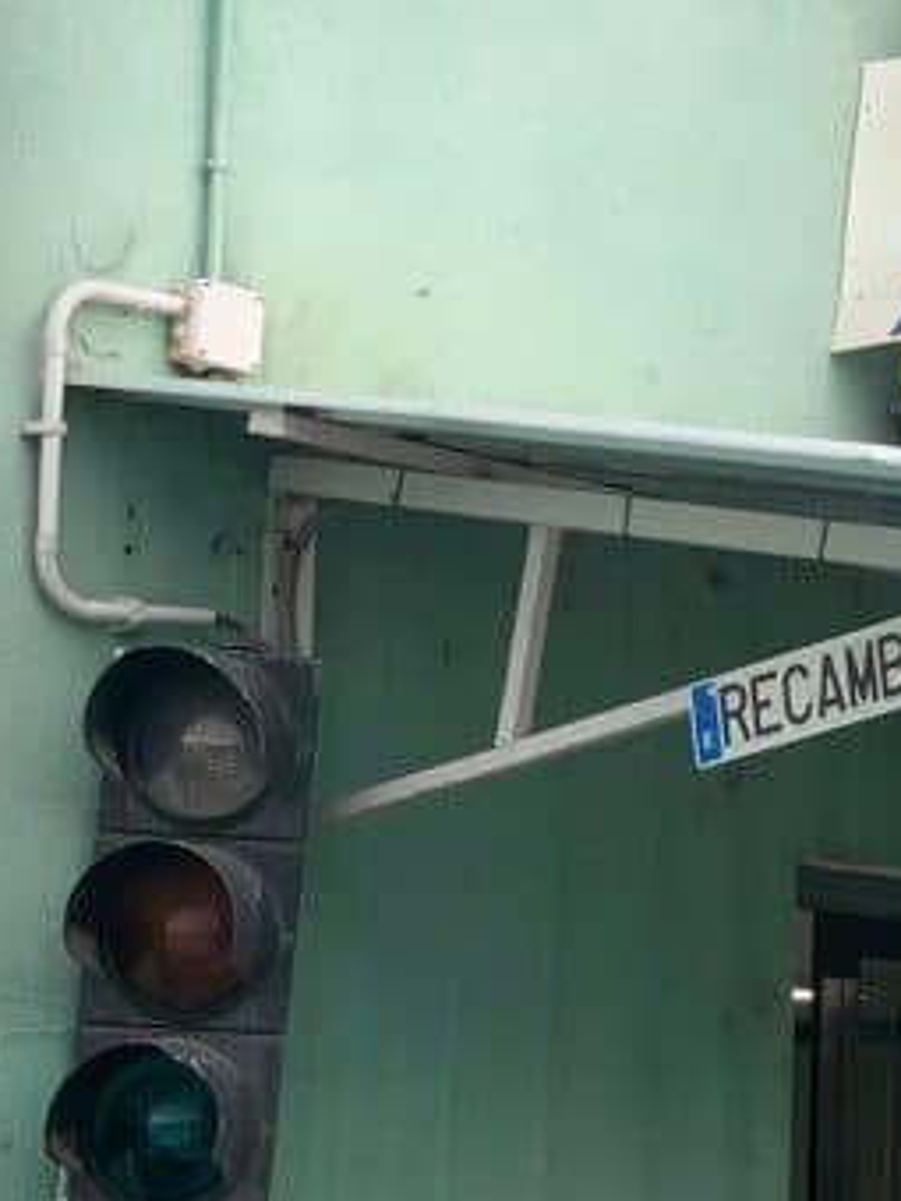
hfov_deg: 13.0
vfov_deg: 17.9
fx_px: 3818
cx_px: 1141
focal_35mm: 110
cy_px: 548
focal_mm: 6
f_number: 2.4
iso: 32
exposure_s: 1/122
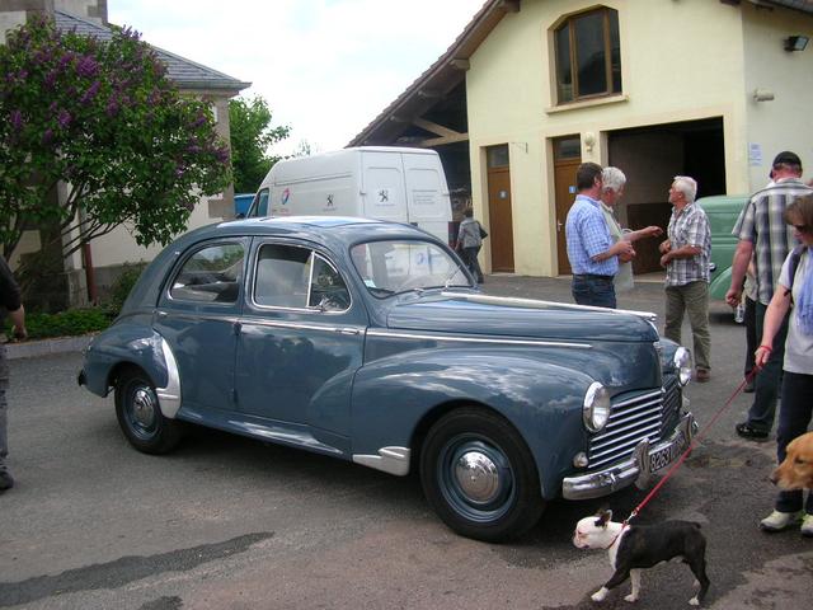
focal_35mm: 35
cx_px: 406
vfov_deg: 40.7
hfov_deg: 52.6
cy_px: 305
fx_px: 822
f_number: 2.8
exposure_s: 1/343
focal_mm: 5.8
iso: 50
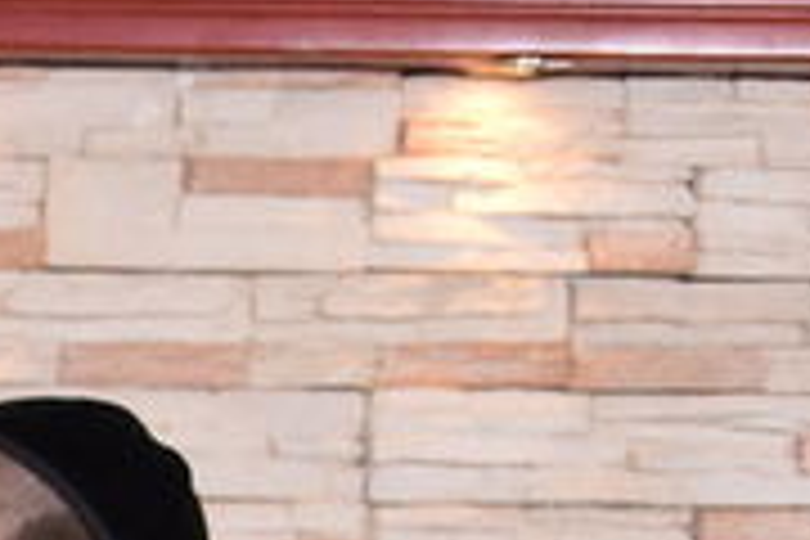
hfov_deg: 8.2
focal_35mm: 187
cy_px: 1271
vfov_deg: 7.0
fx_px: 4207
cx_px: -2056
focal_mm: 24
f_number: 6.3
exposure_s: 1/160
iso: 1250
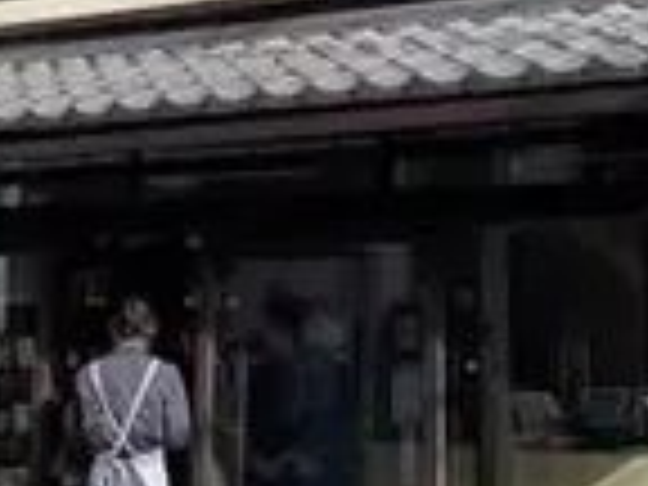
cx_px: 382
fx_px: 2022
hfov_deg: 18.2
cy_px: -135
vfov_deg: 13.3
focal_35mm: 108
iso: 25
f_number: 1.8
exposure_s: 1/711
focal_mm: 4.25
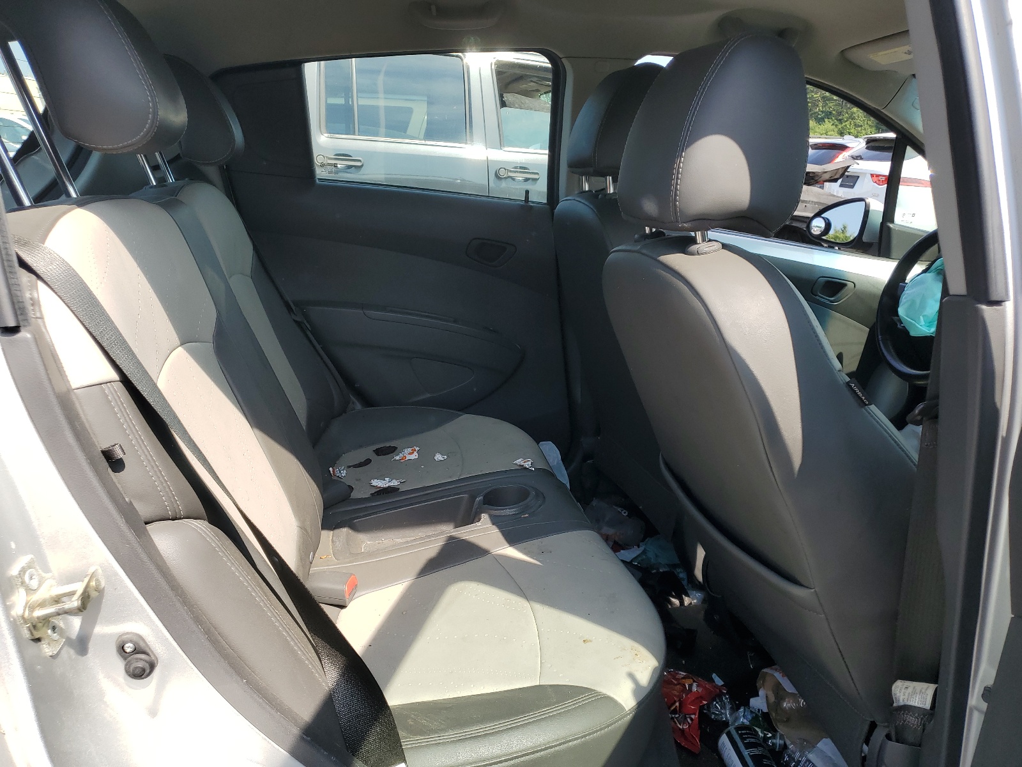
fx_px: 768
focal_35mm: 26
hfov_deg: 67.3
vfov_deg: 53.1
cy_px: 384
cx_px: 511
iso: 50
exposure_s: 1/1000
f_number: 1.5
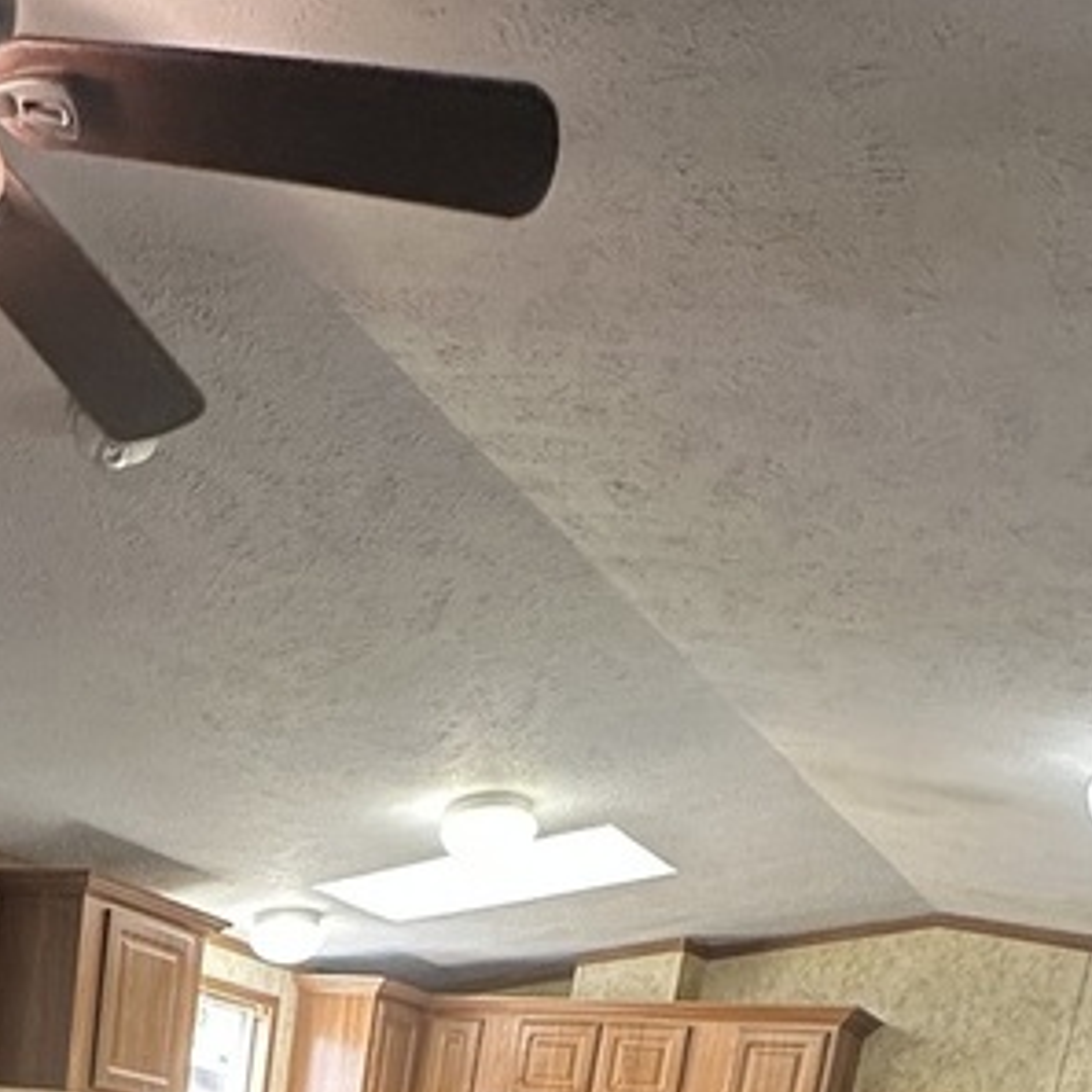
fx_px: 1606
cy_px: 1684
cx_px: 169
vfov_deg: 26.1
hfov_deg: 35.9
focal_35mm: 45
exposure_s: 1/60
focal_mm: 2.22
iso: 160
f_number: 2.2
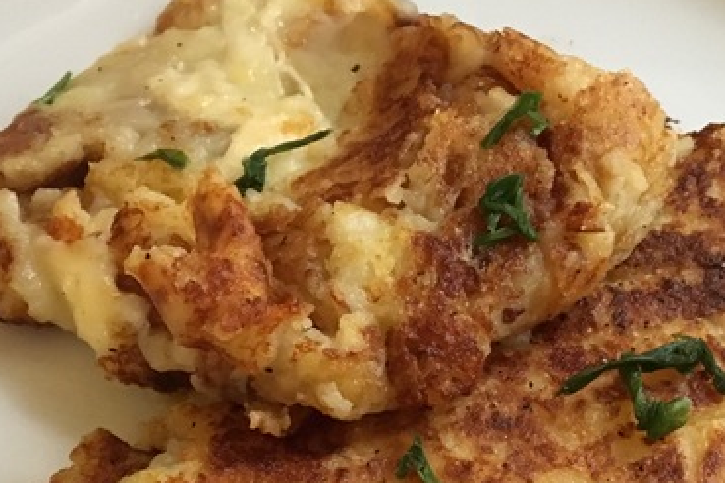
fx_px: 1329
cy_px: 457
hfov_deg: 30.5
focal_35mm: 66
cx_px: 395
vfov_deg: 20.1
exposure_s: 1/15
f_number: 2.2
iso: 320
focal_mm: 4.15
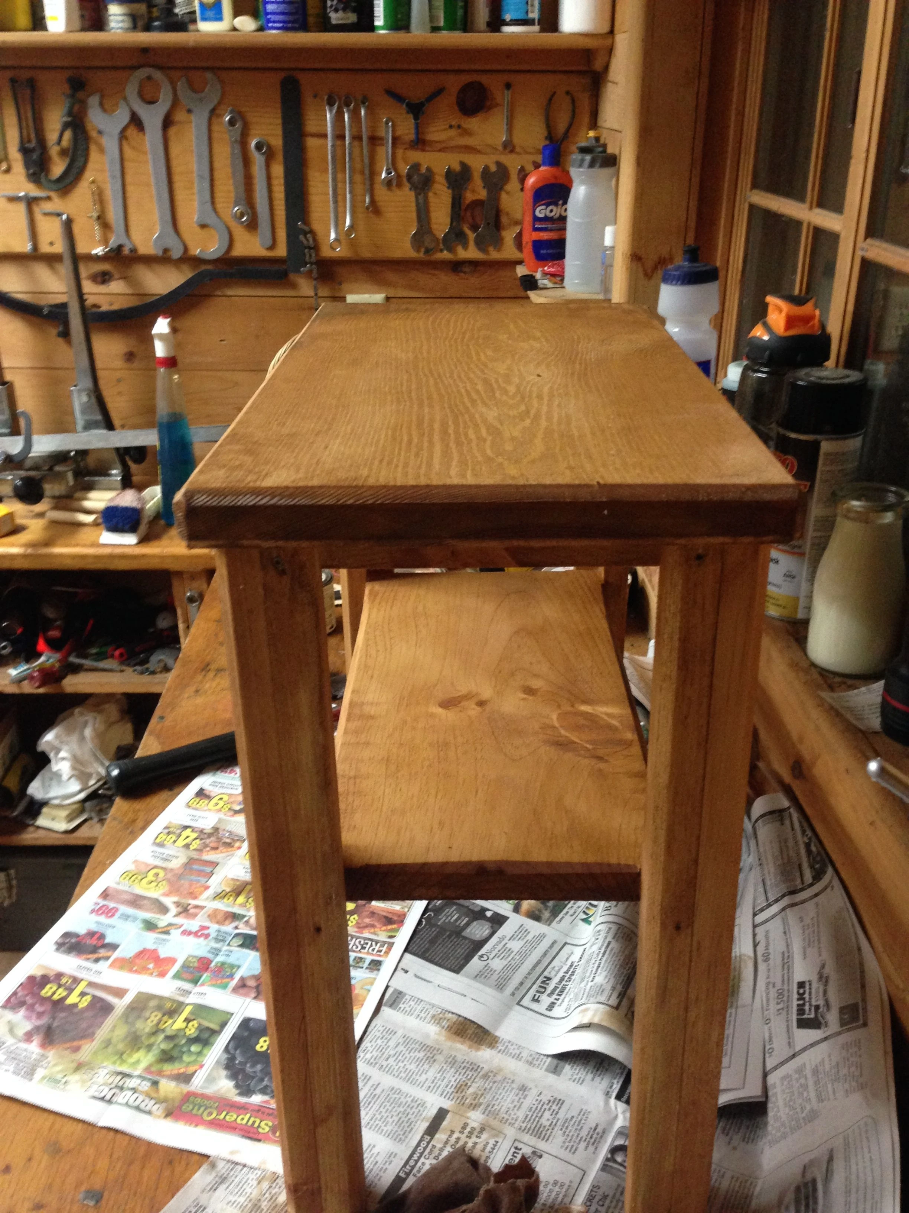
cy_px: 606
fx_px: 1155
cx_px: 454
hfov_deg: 42.9
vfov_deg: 55.4
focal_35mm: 33
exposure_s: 1/20
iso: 250
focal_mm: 4.12
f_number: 2.4
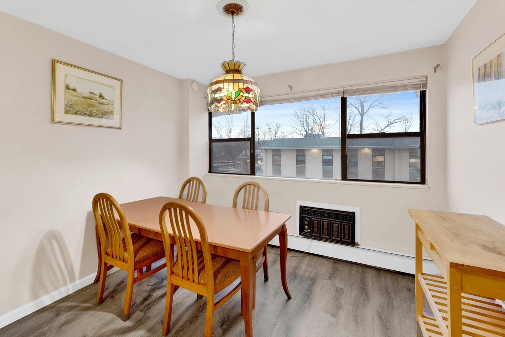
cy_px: 145
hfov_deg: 100.1
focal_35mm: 15
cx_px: 229
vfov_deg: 76.9
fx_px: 210
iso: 100
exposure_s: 1/1.67
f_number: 8
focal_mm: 8
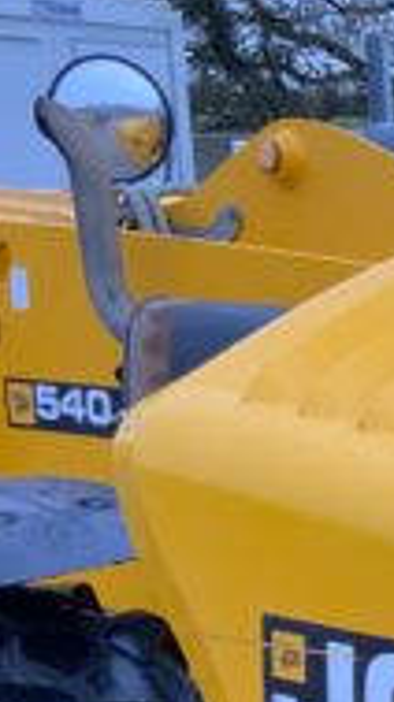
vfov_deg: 19.7
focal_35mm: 107
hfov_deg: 9.8
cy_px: 605
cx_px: 978
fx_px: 1992
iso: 64
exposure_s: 1/70
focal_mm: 3
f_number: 1.8
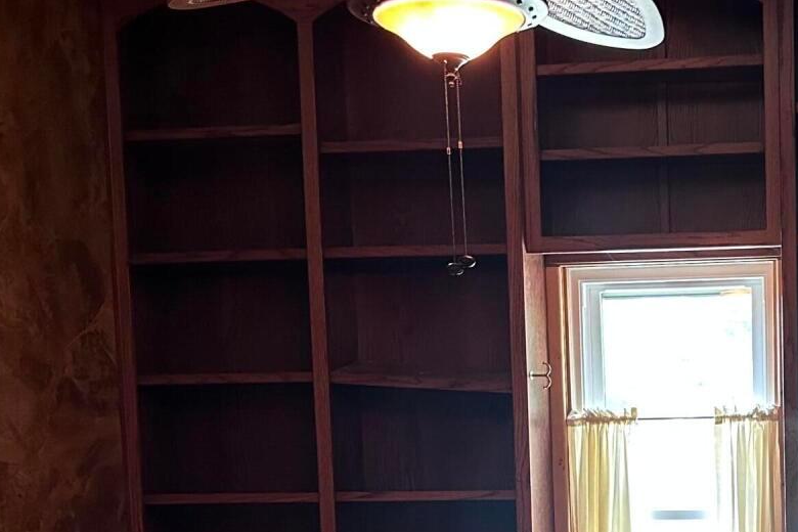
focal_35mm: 64
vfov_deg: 20.3
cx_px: 741
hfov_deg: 29.9
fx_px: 1419
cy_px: 580
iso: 640
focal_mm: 6.86
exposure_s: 1/60
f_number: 1.78
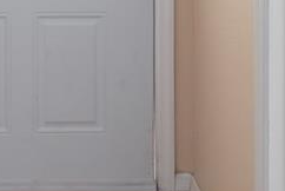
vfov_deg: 12.5
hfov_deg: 20.2
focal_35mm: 99
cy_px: -166
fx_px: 785
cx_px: 31
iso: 100
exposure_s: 1/1.67
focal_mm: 10
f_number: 9
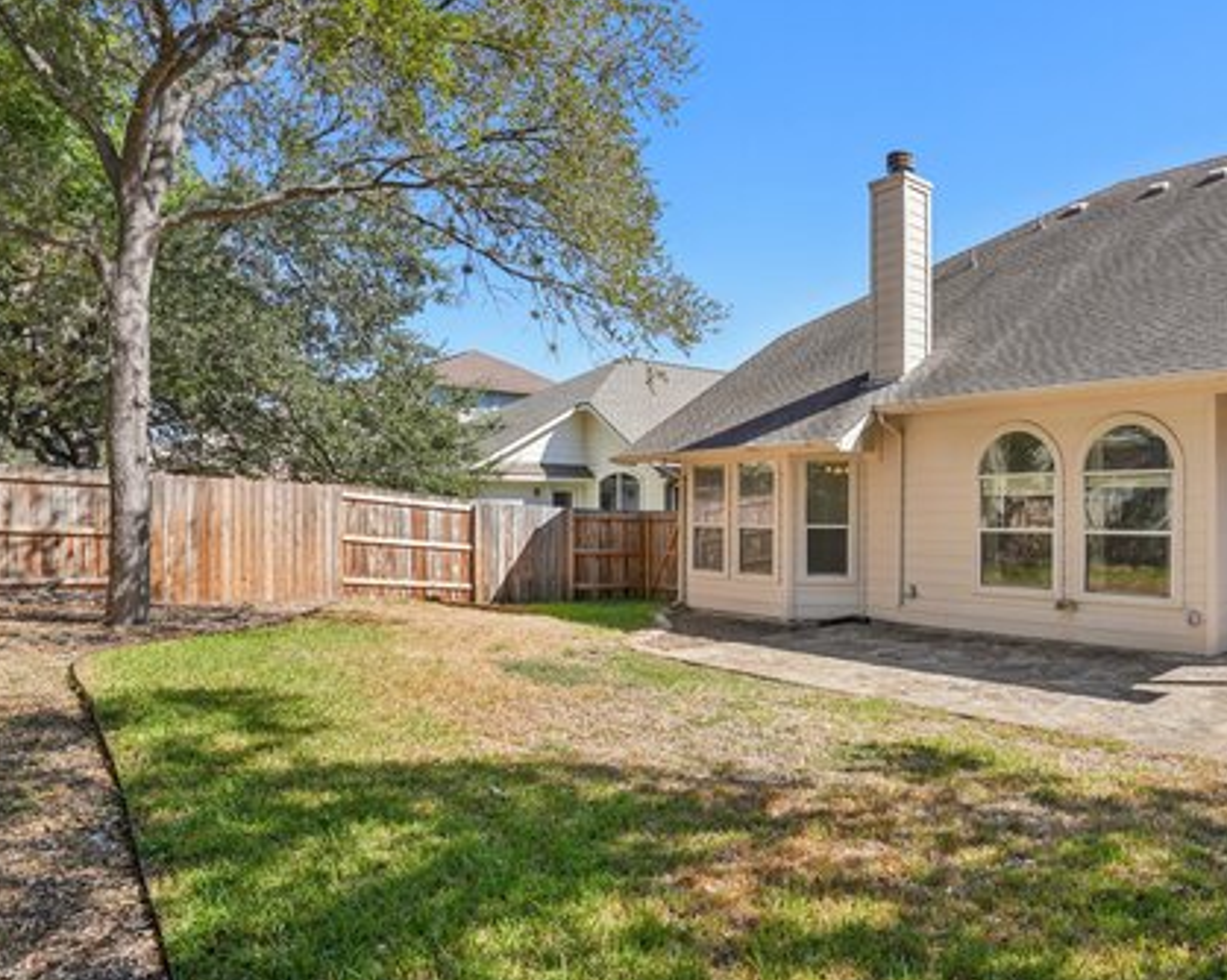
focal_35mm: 23
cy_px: 527
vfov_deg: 60.8
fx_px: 835
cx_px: 807
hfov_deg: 70.7
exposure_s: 1/250
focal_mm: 16
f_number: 8
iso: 200
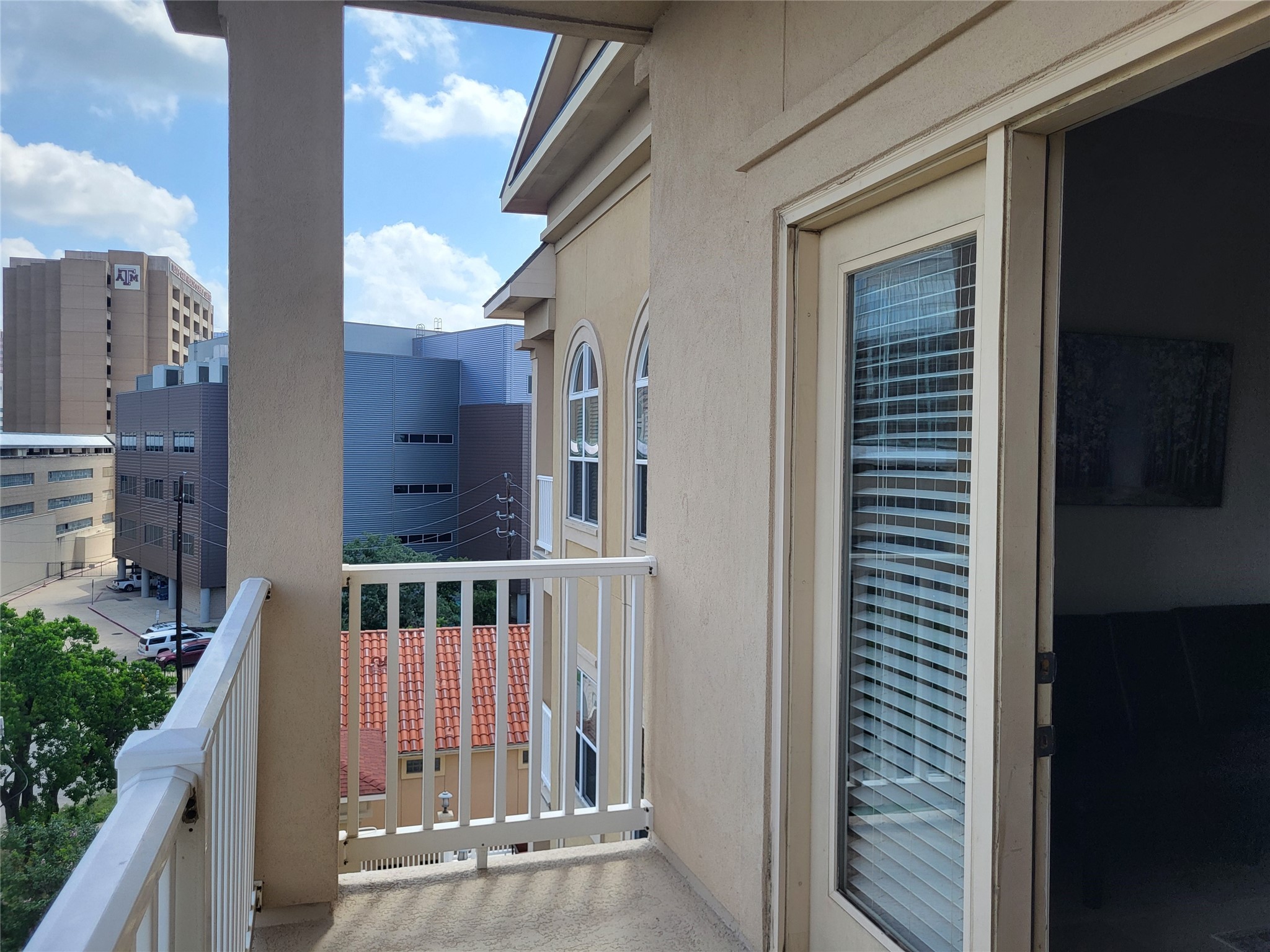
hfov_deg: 67.3
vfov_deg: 53.1
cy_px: 476
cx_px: 635
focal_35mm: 26
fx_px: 954
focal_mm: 5.4
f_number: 1.8
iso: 40
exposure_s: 1/1728
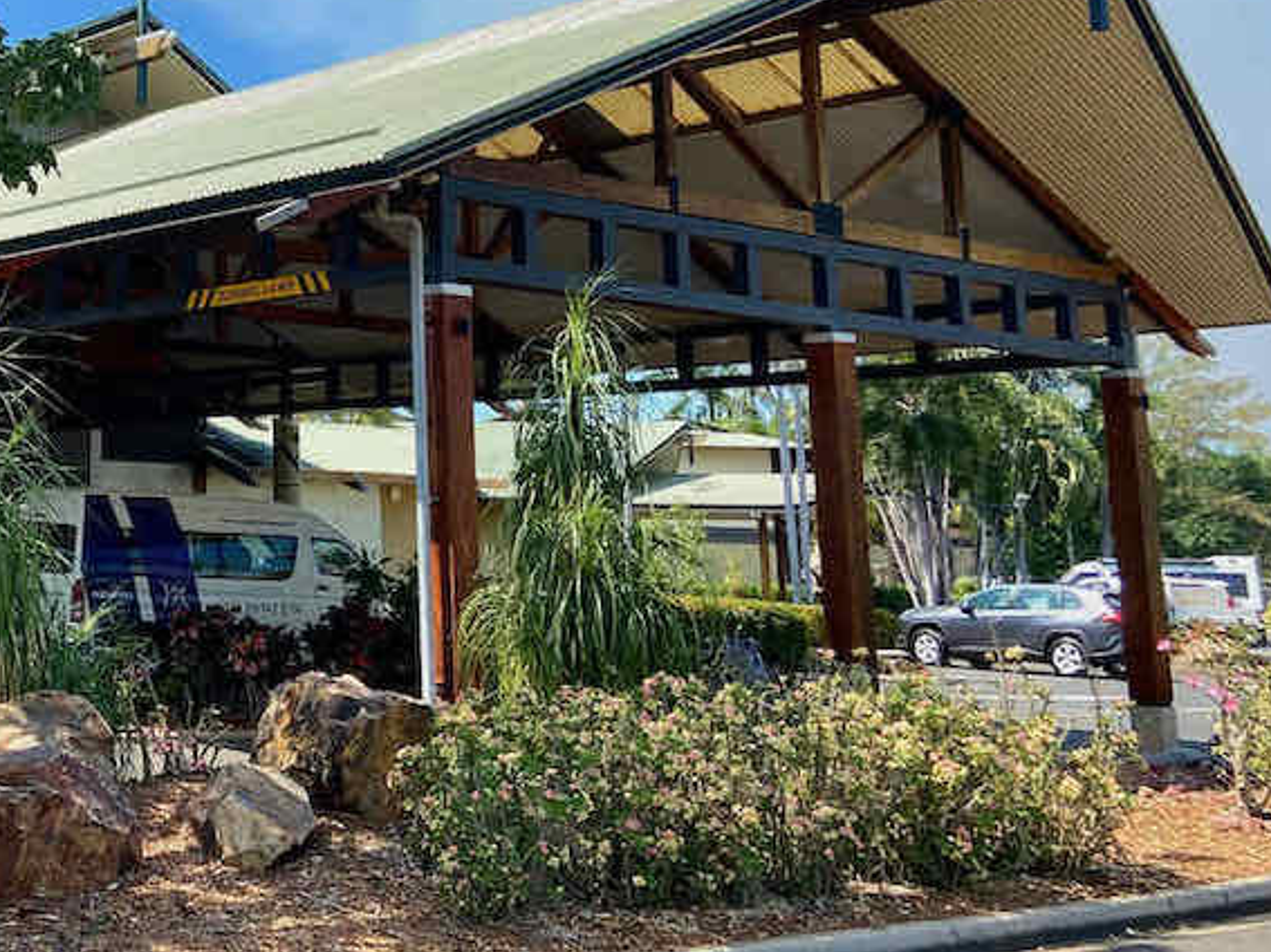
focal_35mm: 55
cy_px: 150
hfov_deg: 32.4
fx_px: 2019
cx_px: 27
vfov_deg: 25.9
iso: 32
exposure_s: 1/1678
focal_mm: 4.25
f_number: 1.8
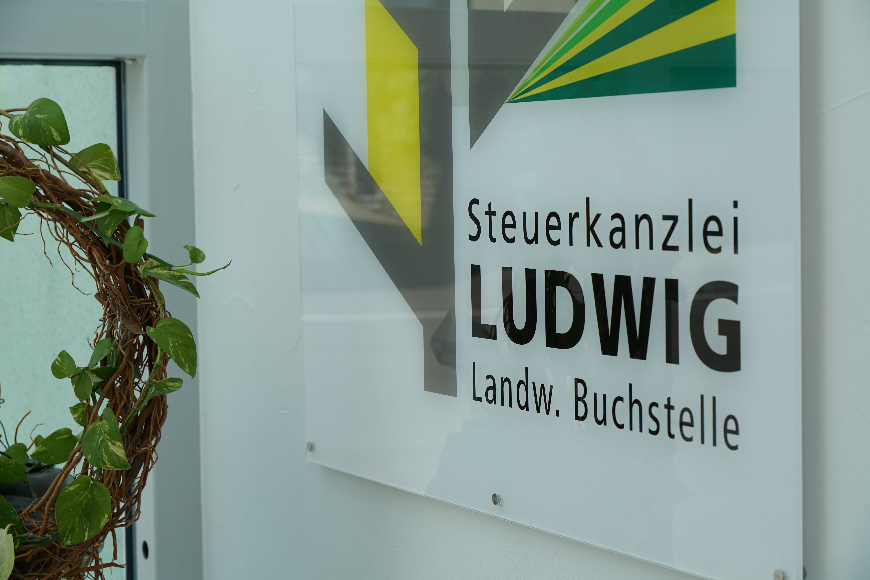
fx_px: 1933
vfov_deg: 17.1
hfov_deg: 25.4
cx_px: 435
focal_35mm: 80
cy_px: 290
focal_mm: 80
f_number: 7.1
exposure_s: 1/100
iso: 100
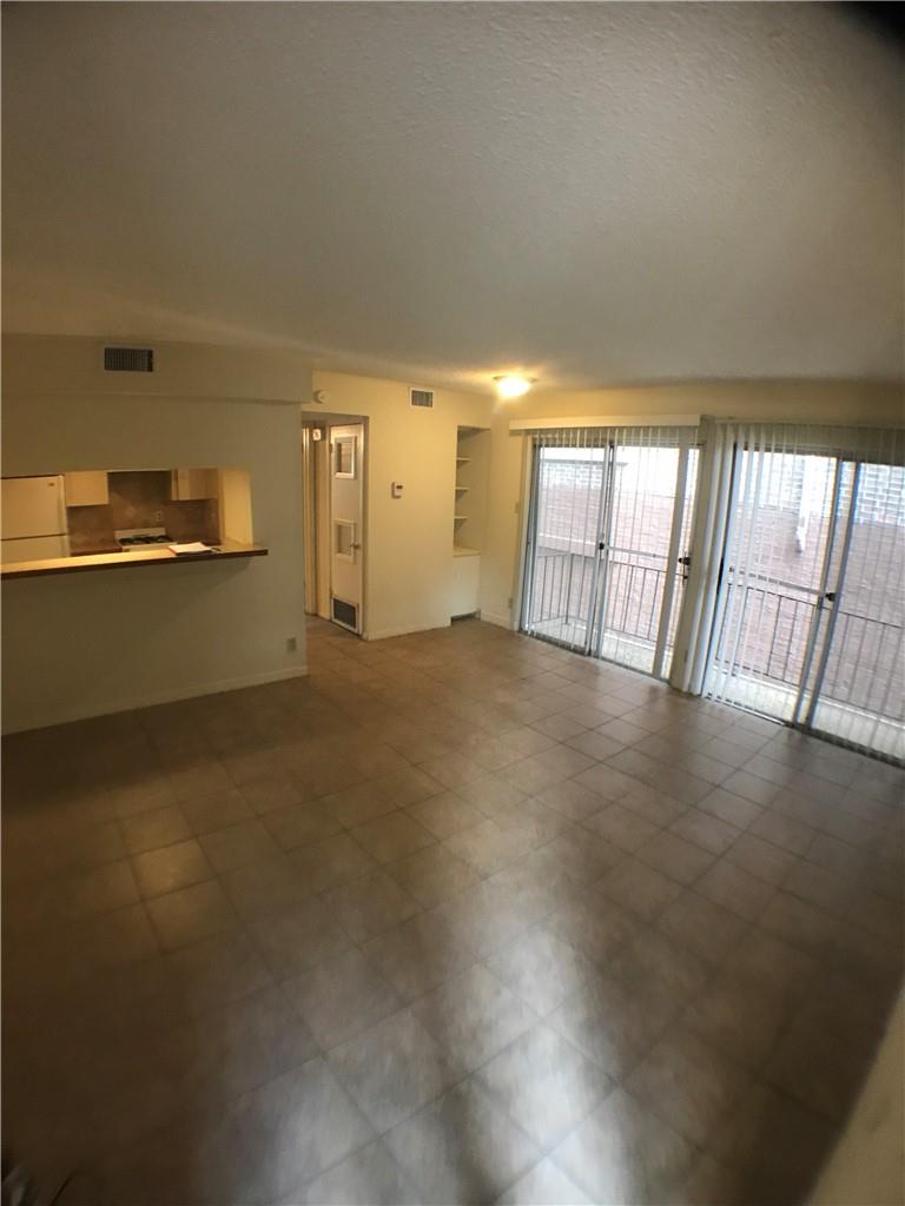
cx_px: 452
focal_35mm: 28
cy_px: 603
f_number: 1.8
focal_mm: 3.99
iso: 80
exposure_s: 1/15
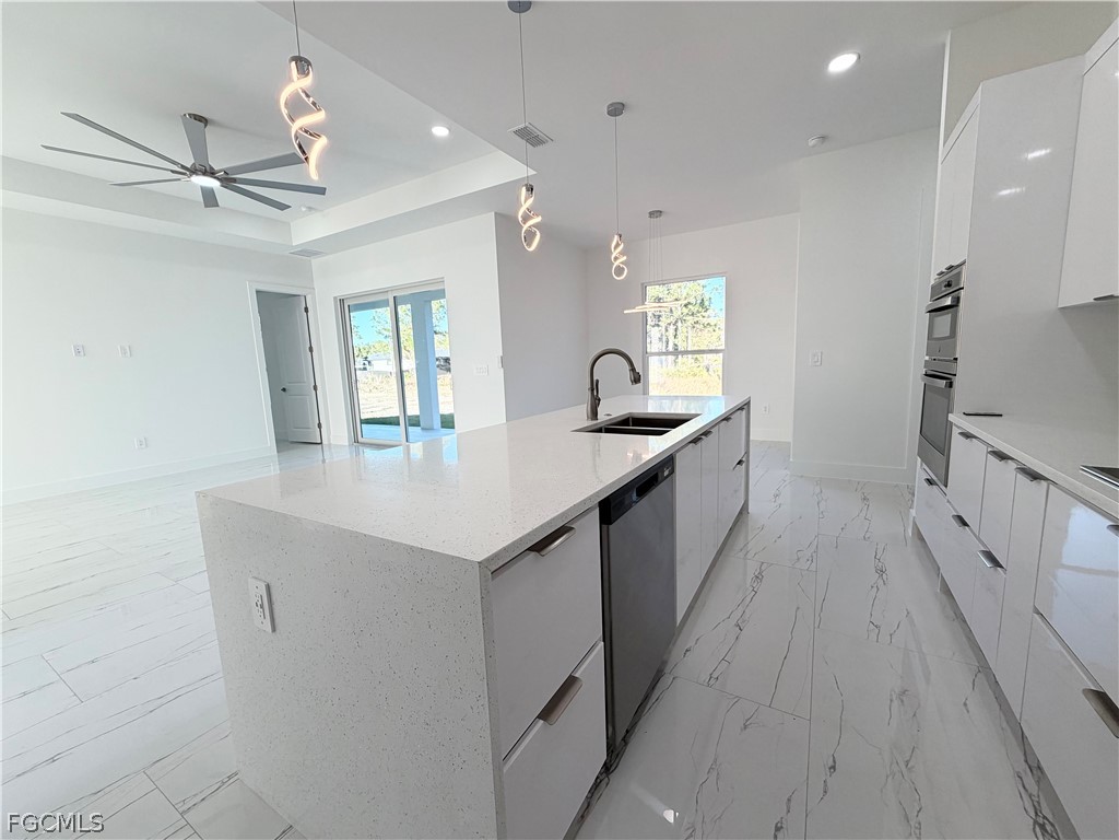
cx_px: 560
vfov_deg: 85.7
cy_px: 420
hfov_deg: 102.1
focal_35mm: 14
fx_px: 453
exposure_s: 1/139
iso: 50
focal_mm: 2.22
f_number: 2.2
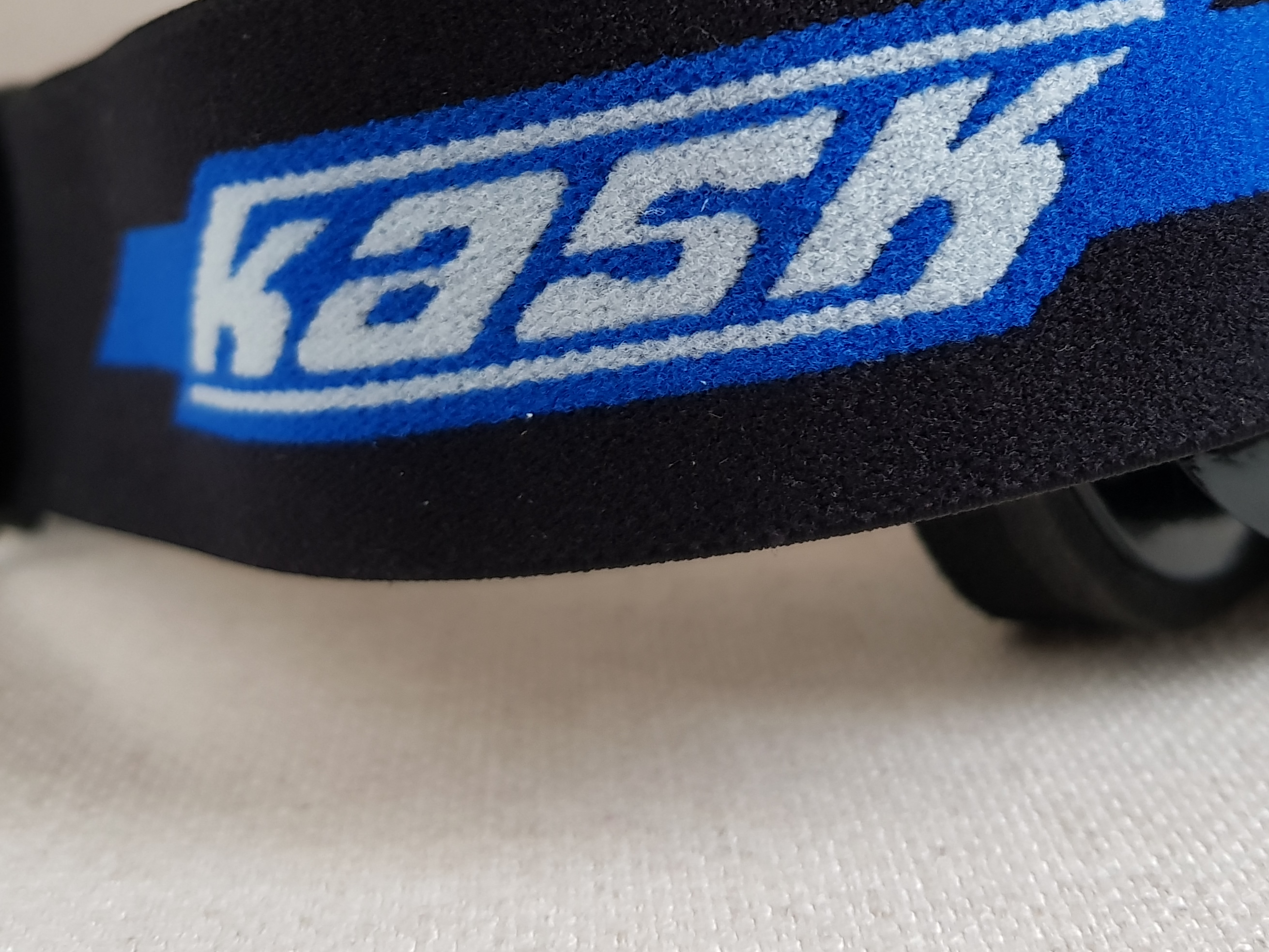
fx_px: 1466
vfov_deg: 35.2
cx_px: 713
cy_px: 235
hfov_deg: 46.7
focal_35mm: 40
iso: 250
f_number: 1.7
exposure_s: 1/24
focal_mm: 4.2
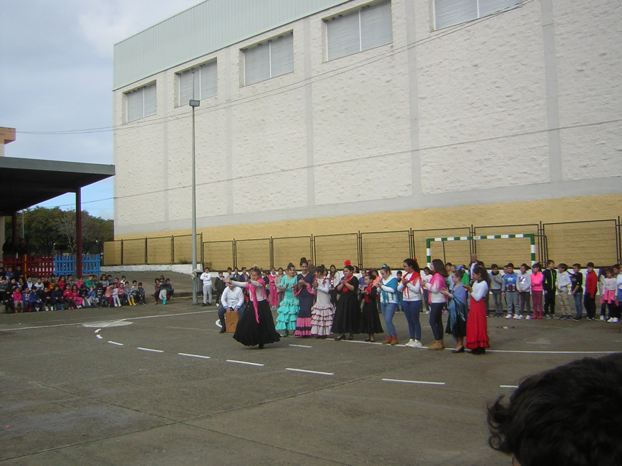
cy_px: 233
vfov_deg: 39.7
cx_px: 311
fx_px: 647
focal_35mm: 36
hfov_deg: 51.4
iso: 50
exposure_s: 1/350
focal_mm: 4.7
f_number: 5.2
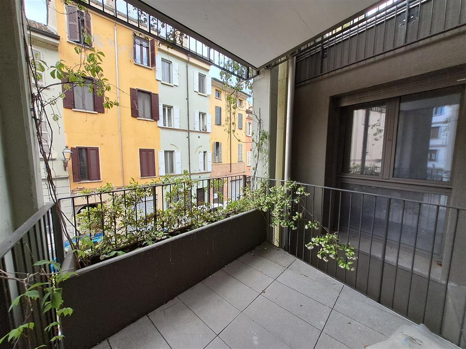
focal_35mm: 13
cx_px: 233
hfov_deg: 106.2
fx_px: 175
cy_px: 174
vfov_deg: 89.9
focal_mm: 1.13
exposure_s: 1/165
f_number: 2.2
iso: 50
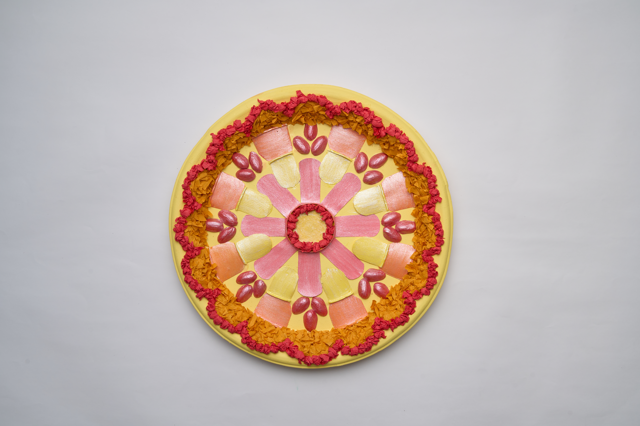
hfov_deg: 41.9
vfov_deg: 28.6
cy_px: 213
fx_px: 835
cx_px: 320
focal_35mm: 47
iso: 200
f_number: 11
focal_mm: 47
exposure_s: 1/100
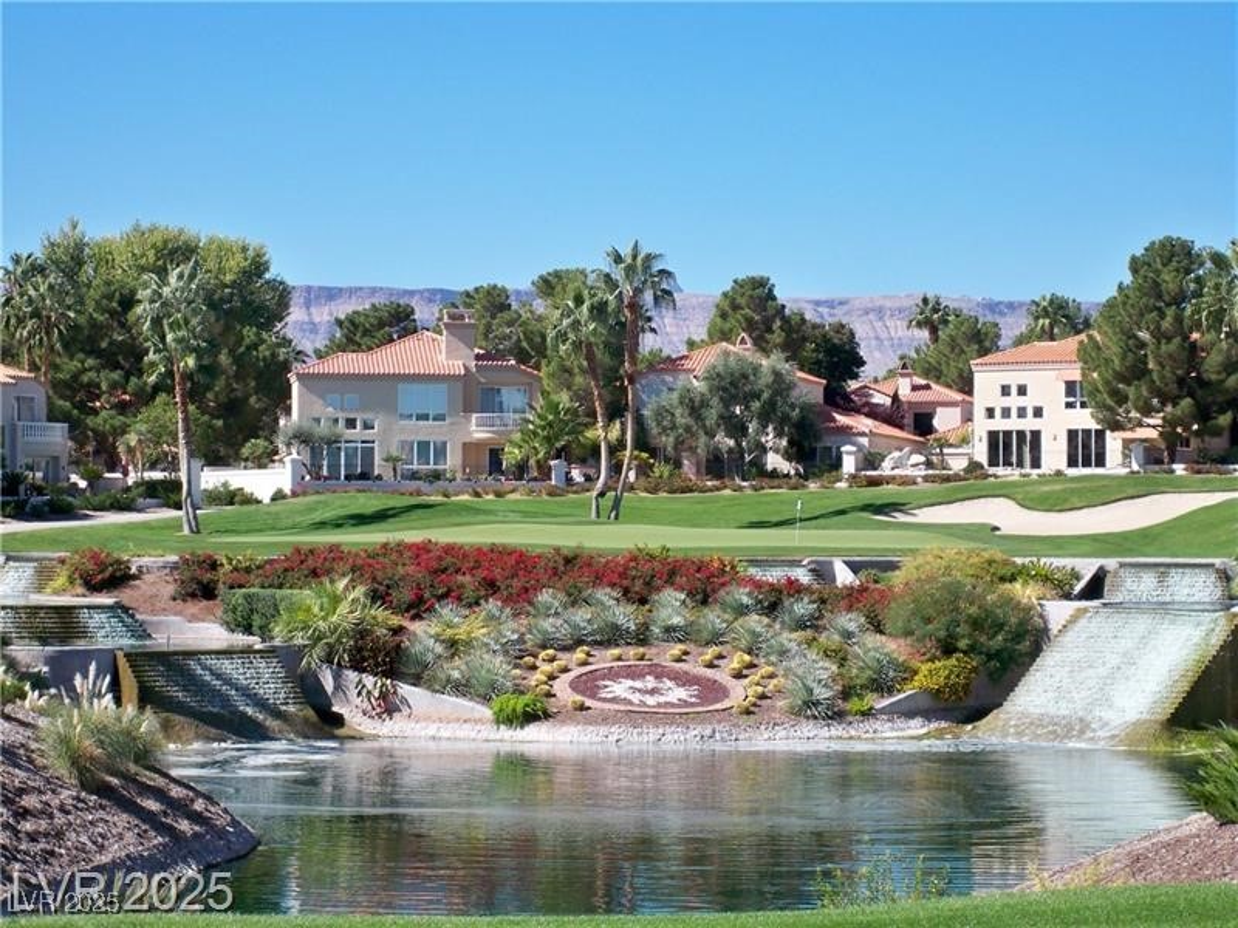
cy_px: 464
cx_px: 619
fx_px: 3755
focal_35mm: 105
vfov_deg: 14.1
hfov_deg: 18.7
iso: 80
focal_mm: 18.8
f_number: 5.7
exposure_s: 1/250
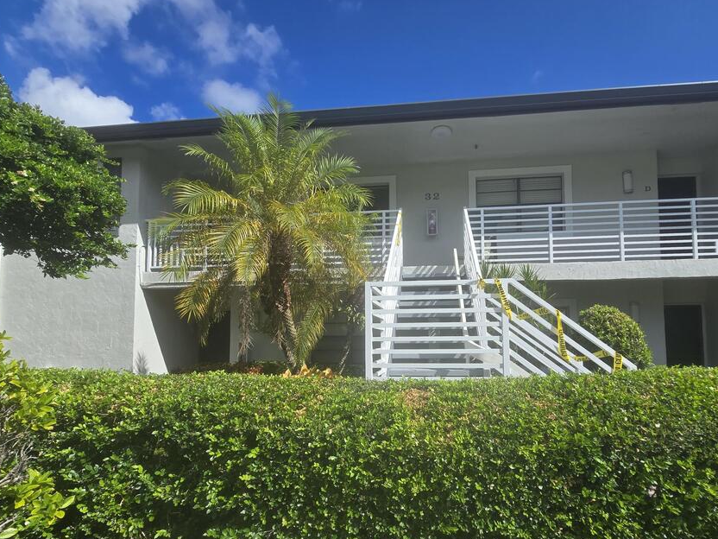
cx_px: 401
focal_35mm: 16
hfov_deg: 94.1
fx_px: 332
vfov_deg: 77.2
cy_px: 323
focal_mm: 2.2
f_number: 2.2
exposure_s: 1/2105
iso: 50
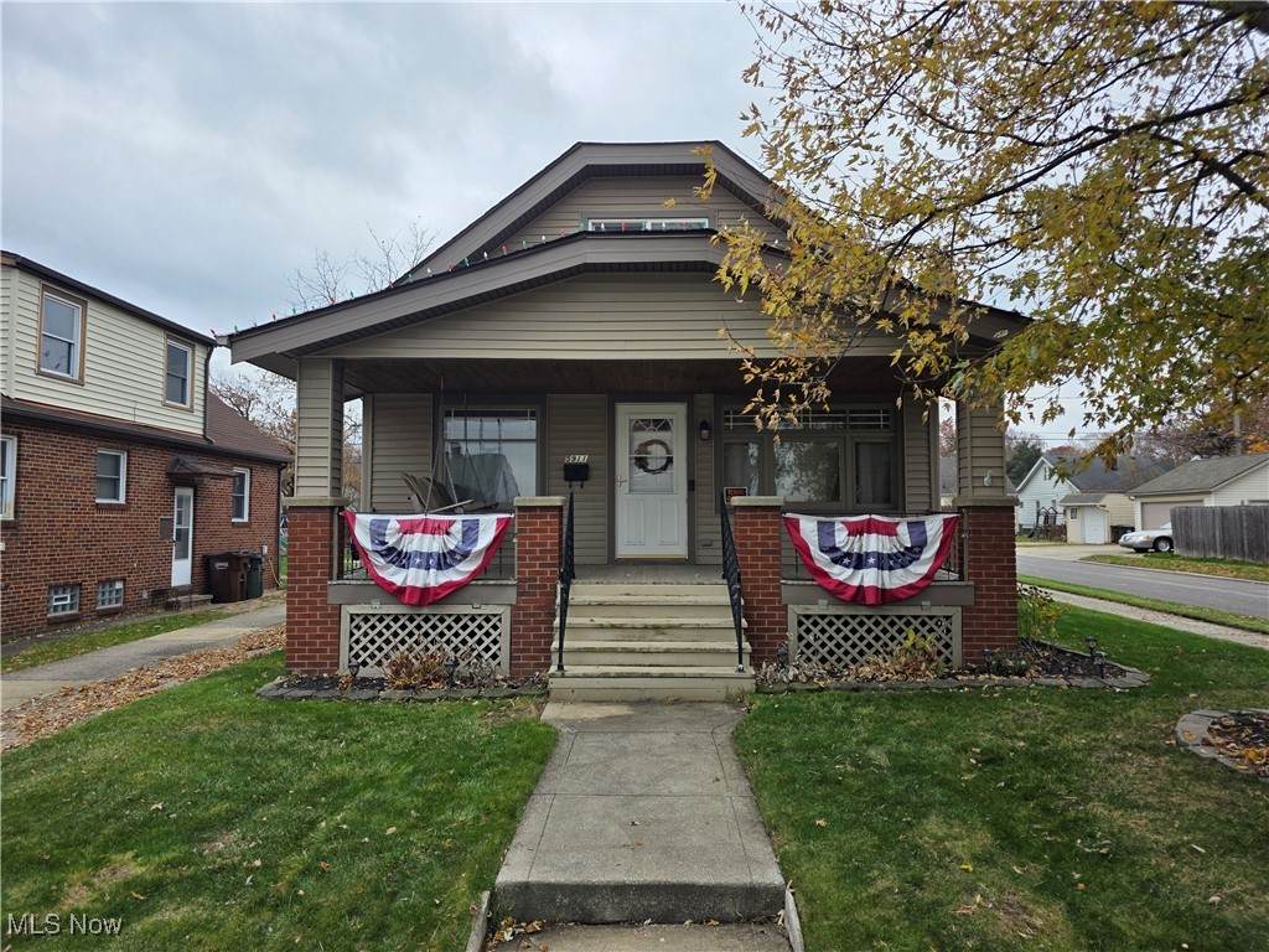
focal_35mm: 23
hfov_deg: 73.9
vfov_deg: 58.9
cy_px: 476
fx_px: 843
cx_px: 634
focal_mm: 6.3
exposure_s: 1/1402
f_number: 1.7
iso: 80
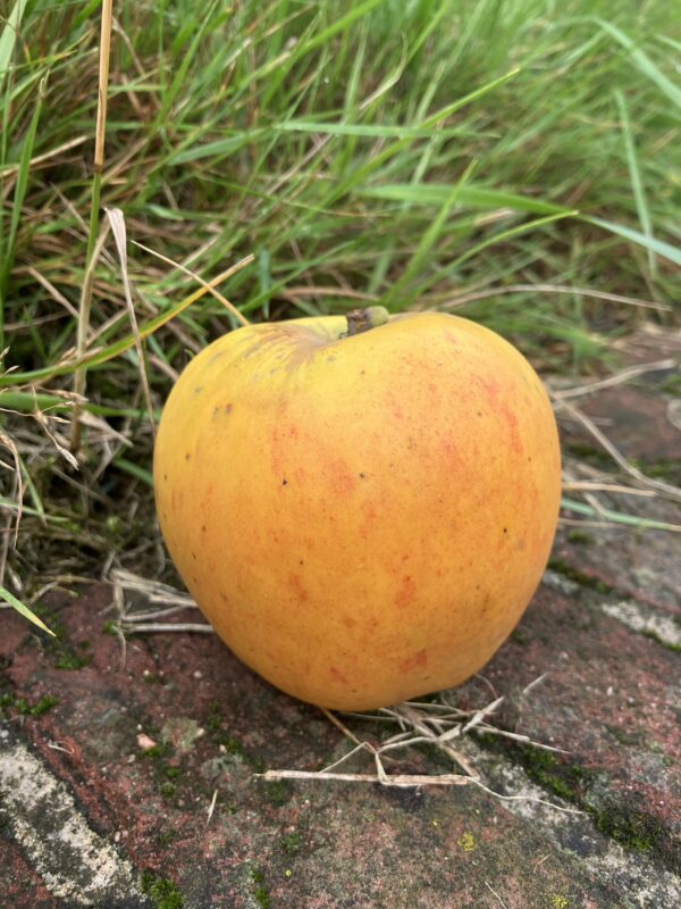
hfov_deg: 49.7
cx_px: 340
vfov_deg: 63.4
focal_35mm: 28
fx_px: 734
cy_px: 454
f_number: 1.8
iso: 32
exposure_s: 1/694
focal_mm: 3.99
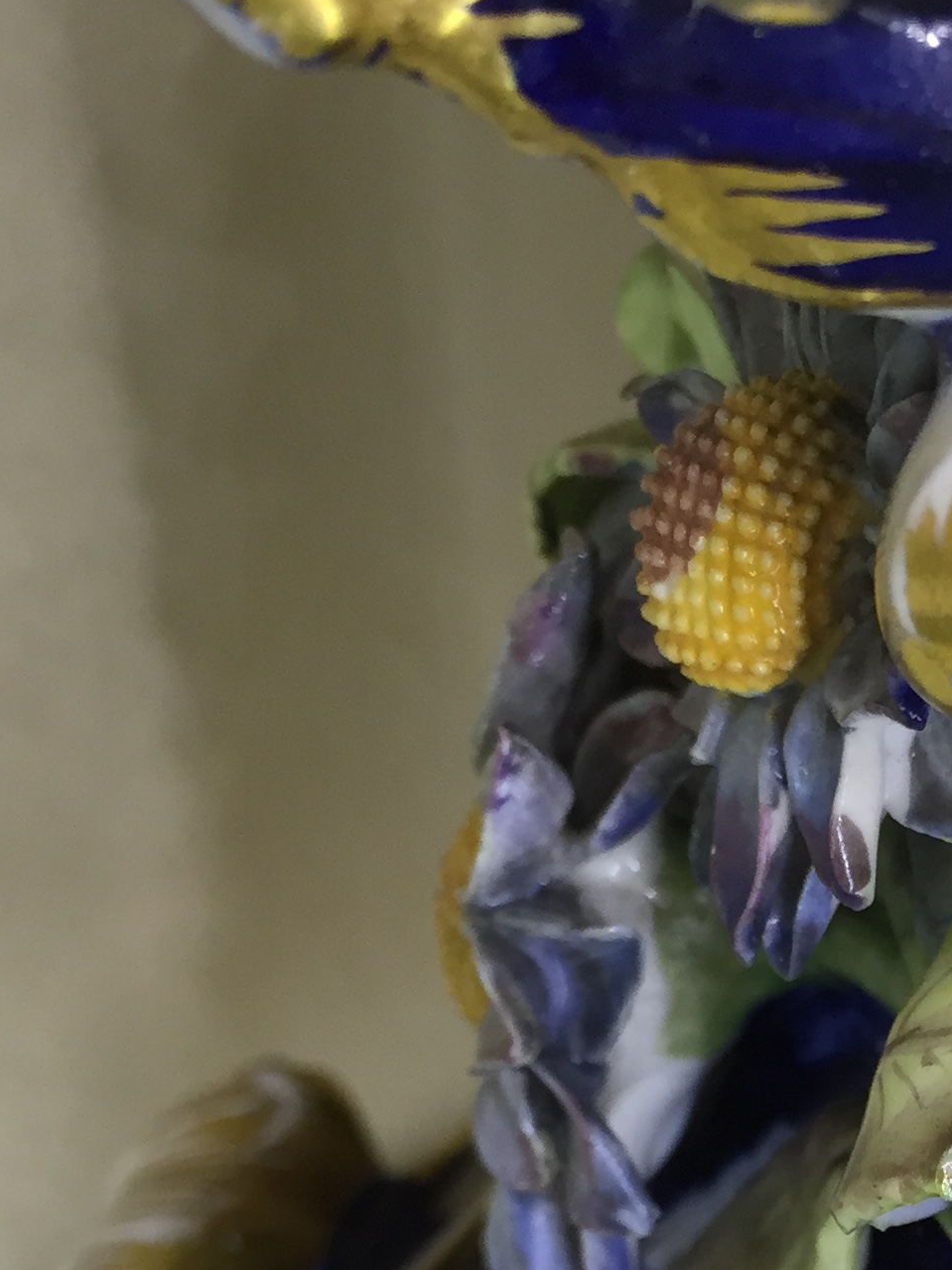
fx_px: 2714
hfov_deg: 19.1
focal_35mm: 74
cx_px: 1045
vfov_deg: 24.8
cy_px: 1329
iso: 80
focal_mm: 4.15
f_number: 2.2
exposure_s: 1/33
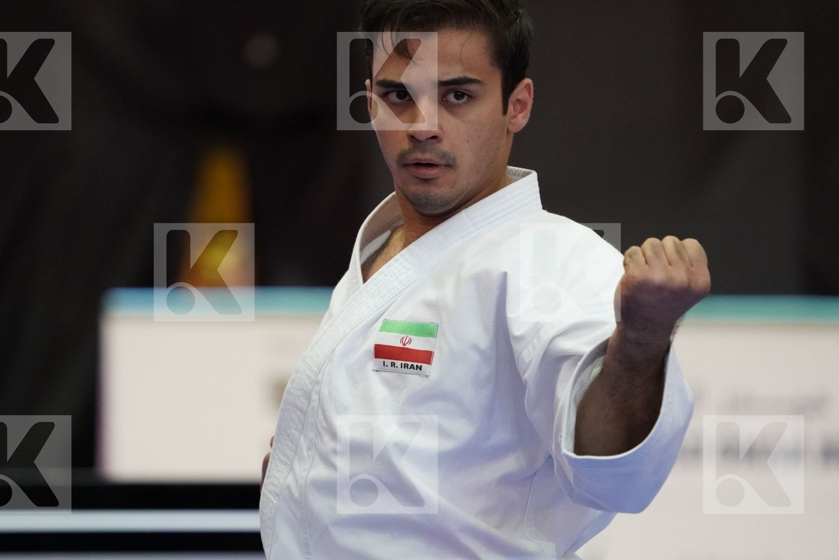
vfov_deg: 3.8
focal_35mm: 365
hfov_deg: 5.6
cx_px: 387
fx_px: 8508
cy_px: 272
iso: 8000
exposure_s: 1/400
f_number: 5.6
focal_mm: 315
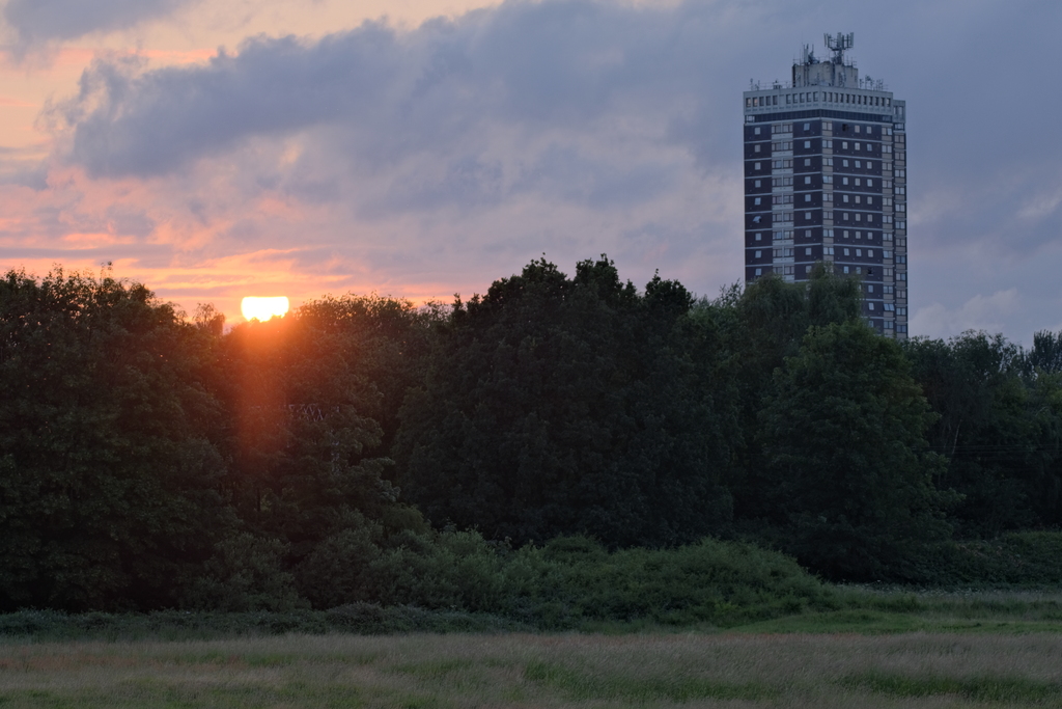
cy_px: 354
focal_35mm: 150
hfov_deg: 13.7
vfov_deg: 9.2
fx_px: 4425
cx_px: 531
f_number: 5
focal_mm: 100
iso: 400
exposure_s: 1/250
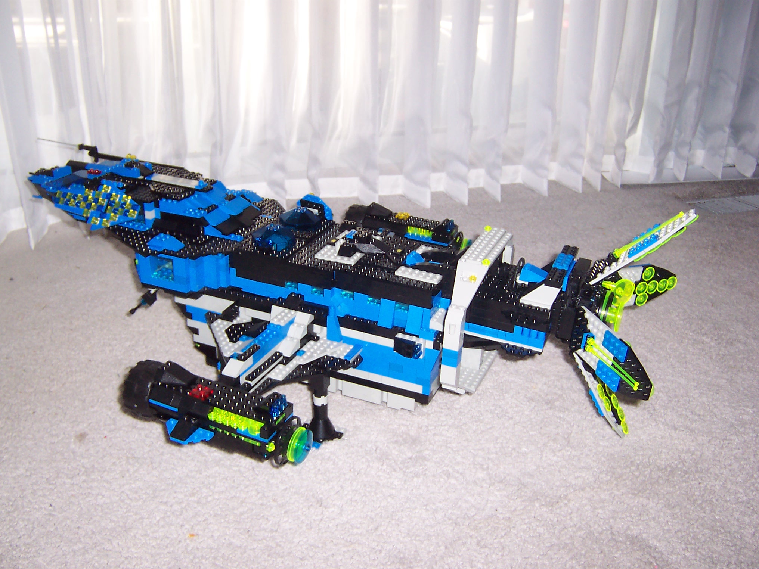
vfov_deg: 39.7
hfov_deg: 51.4
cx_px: 380
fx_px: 789
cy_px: 284
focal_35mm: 36
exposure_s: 1/60
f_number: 2.8
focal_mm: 5.6
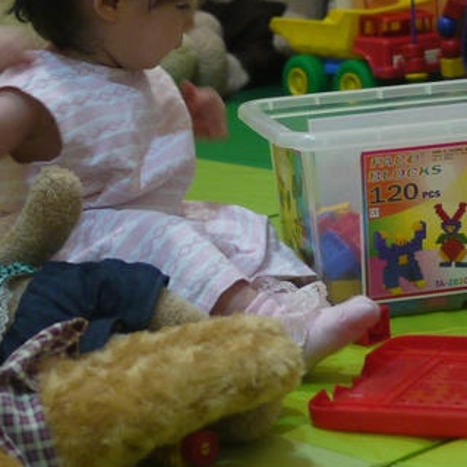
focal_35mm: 133
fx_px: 2030
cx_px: 432
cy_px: -18
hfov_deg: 13.0
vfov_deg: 12.9
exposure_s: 1/60
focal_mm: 20
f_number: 1.7
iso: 640
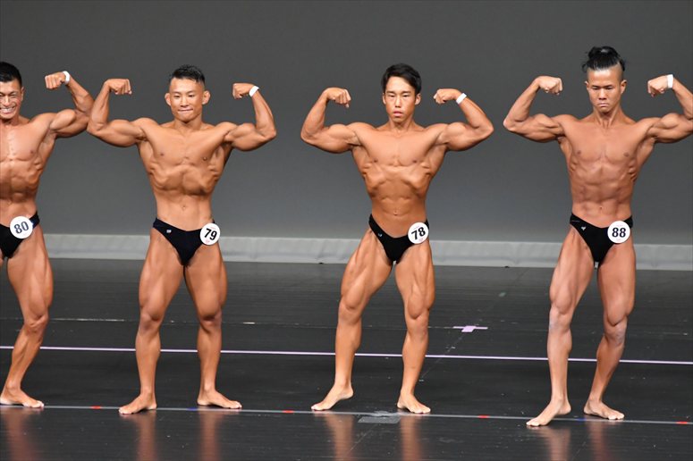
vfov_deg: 4.0
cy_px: 230
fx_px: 6638
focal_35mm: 345
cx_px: 346
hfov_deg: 6.0
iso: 5000
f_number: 5.6
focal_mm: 230
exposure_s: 1/400
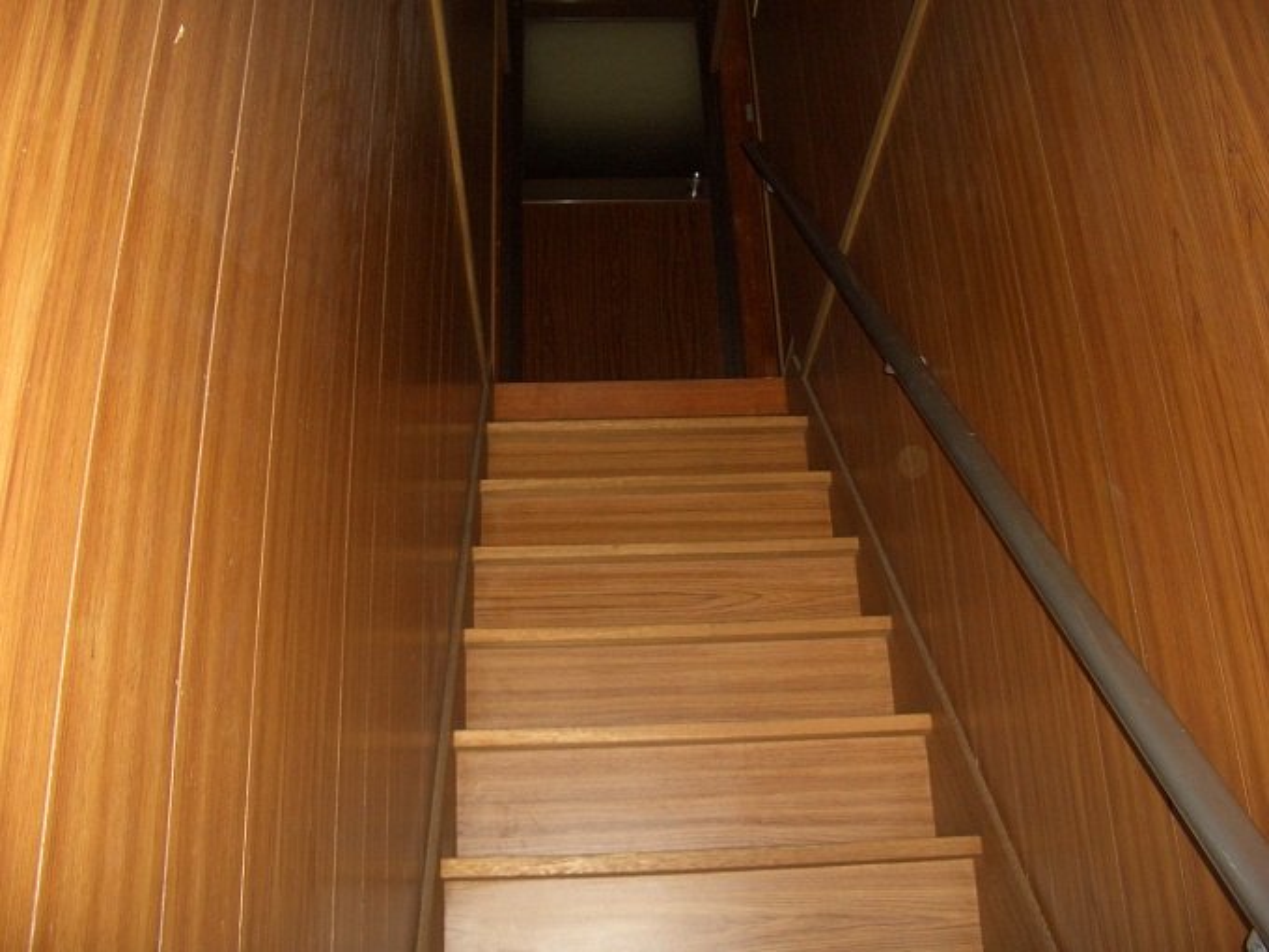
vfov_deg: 40.7
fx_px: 1283
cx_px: 634
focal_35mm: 35
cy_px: 476
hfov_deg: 52.6
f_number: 2.6
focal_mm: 5.8
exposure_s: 1/60
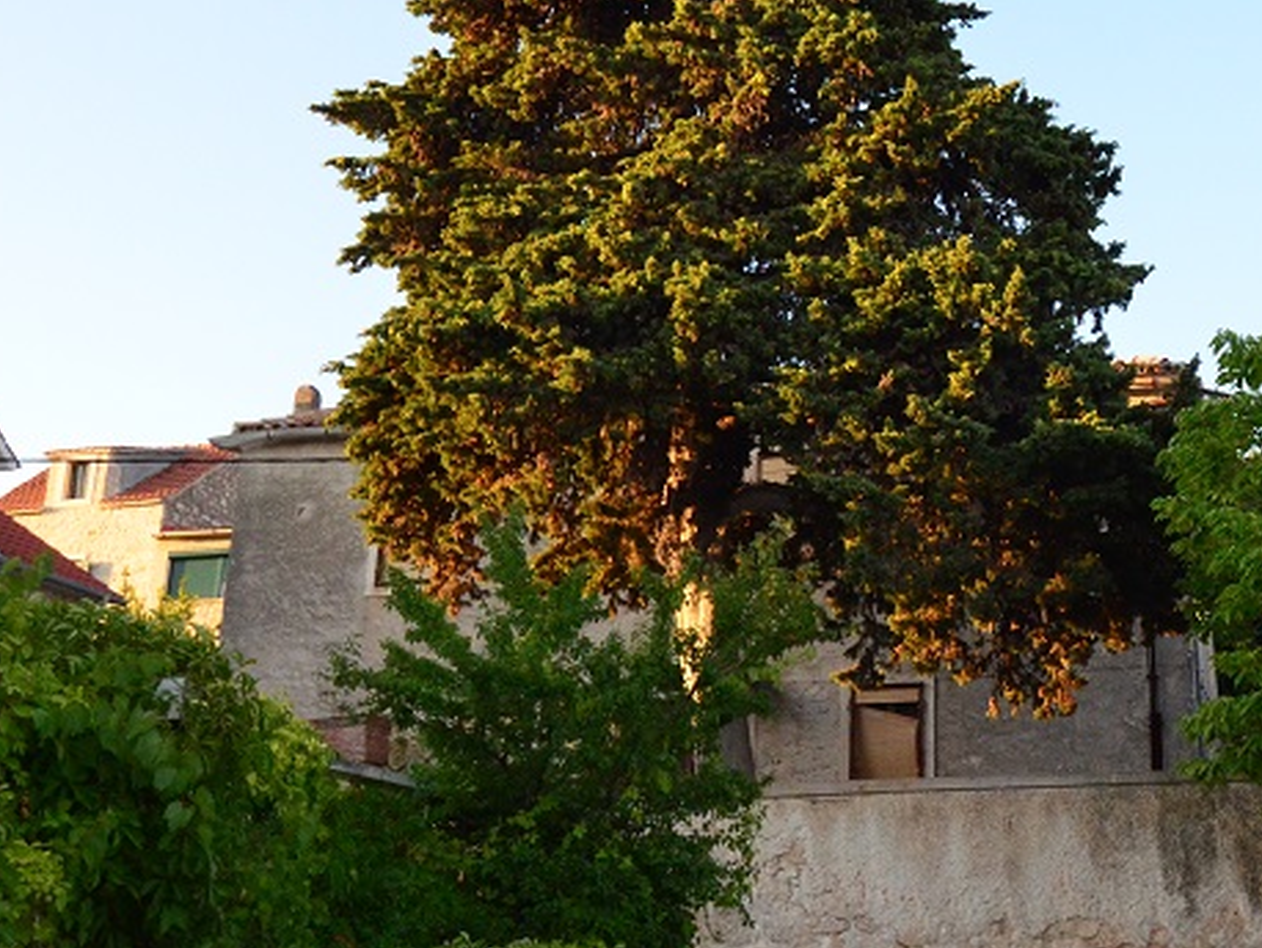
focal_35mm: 47
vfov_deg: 30.7
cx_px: 1070
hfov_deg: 38.3
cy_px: 329
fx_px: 1716
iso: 2000
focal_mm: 15
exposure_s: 1/1000
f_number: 5.6
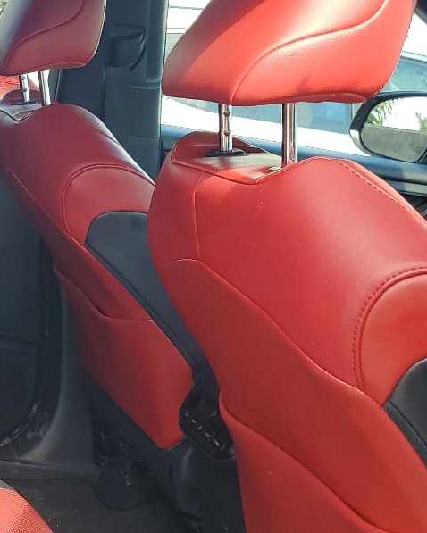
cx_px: -115
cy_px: 335
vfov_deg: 27.8
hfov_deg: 20.7
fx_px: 1074
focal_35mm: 68
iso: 50
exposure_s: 1/256
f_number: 1.5
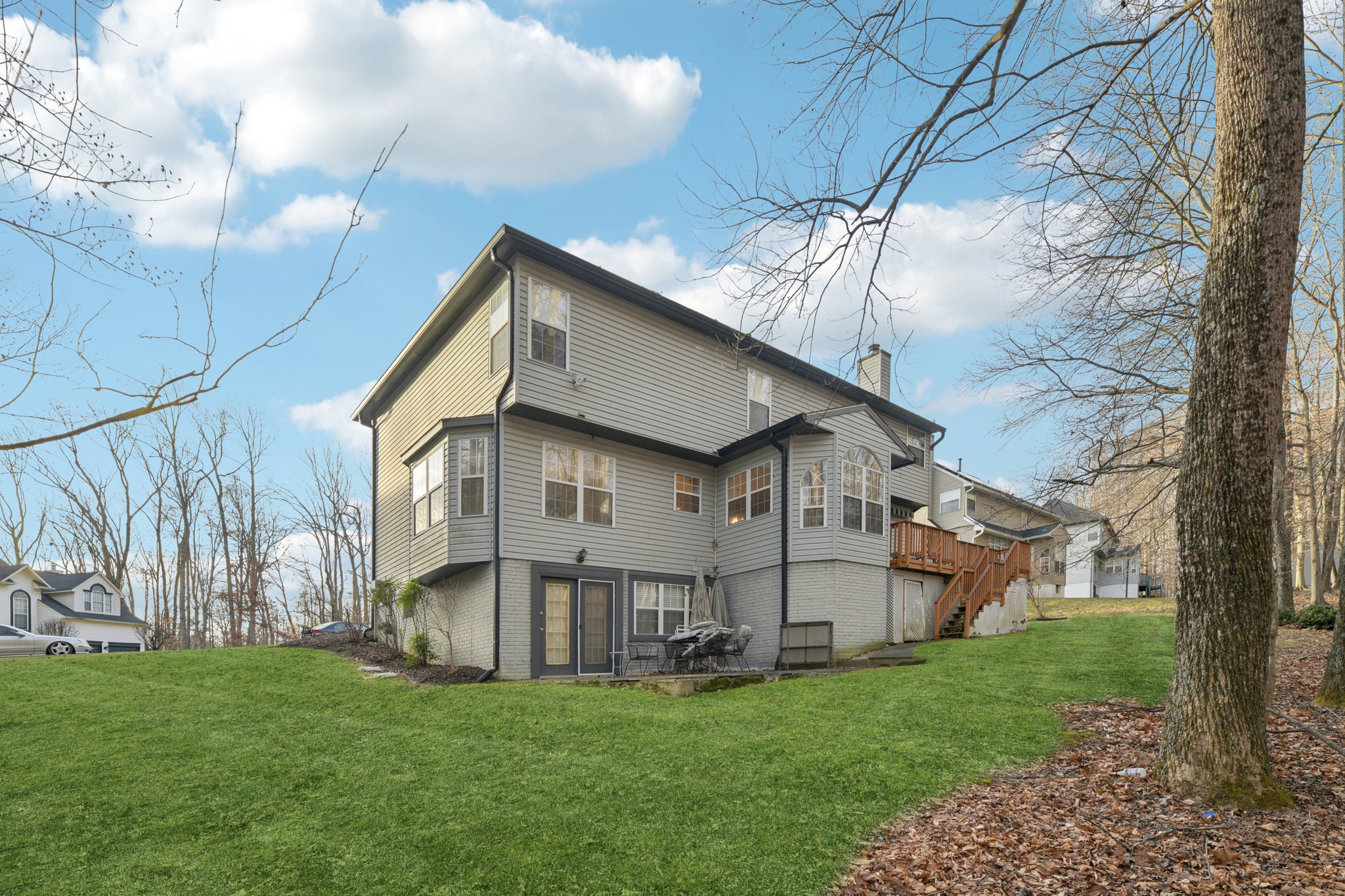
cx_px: 672
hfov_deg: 104.3
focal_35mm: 14
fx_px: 523
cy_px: 448
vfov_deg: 81.2
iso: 100
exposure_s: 1/60
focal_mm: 14
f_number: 8
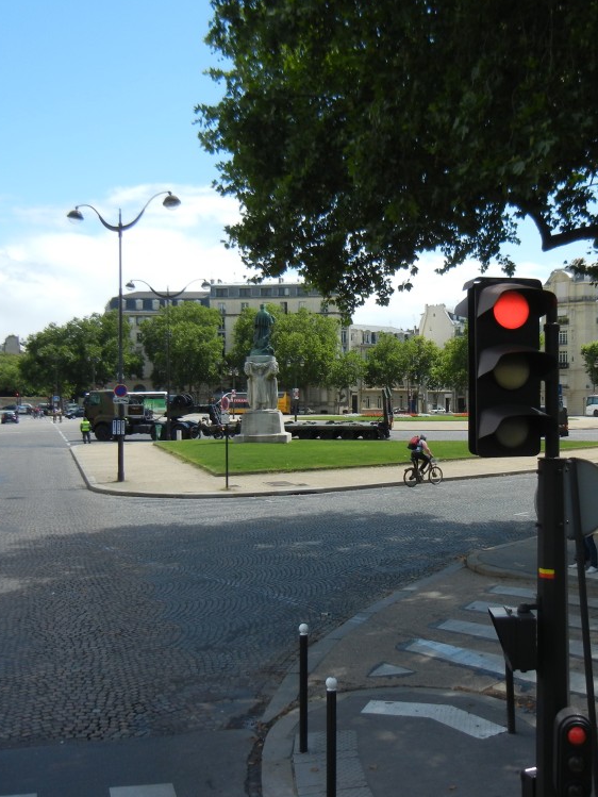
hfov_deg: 34.8
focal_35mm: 41
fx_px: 944
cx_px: 394
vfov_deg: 45.8
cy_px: 397
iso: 160
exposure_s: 1/284
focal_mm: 5.4
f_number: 7
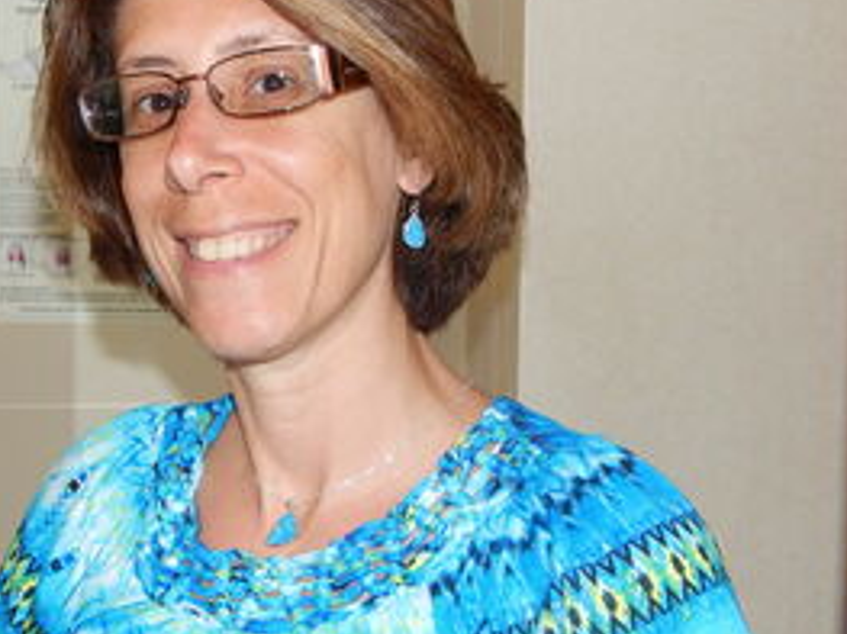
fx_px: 1785
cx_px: 267
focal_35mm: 73
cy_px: 331
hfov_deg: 26.5
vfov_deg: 20.1
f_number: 3.7
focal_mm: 8.6
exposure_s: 1/30
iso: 200
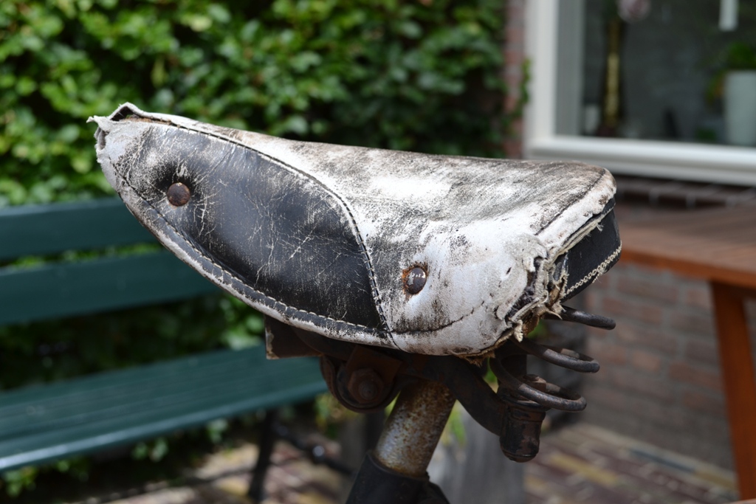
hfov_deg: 41.1
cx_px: 378
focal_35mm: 48
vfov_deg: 28.1
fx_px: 1008
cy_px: 252
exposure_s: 1/200
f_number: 7.1
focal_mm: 32
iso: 100
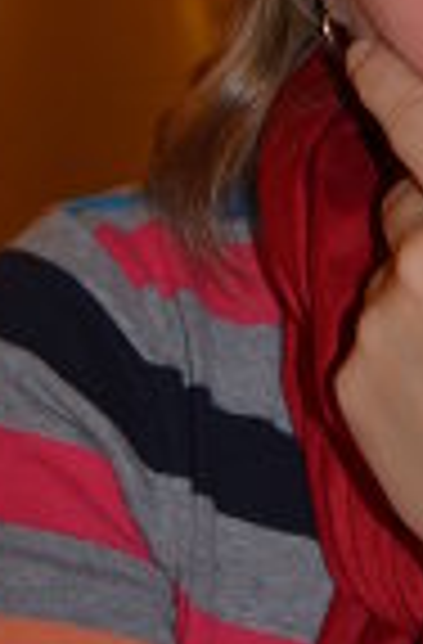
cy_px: -126
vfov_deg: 11.7
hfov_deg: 7.8
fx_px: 3079
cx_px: 479
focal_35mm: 173
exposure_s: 1/30
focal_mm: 42
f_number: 4.8
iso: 800
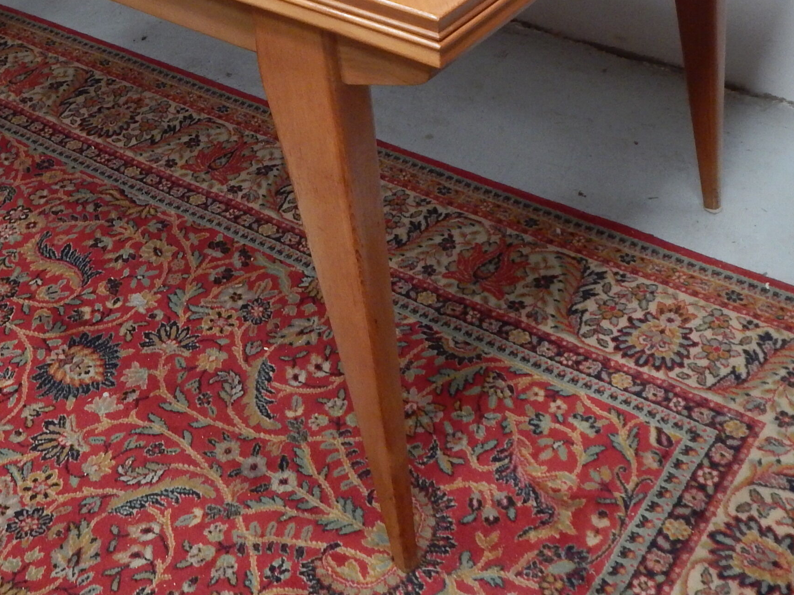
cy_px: 85
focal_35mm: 53
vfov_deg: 26.8
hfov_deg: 35.7
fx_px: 1216
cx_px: 240
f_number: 3.2
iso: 400
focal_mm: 5.1
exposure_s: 1/13
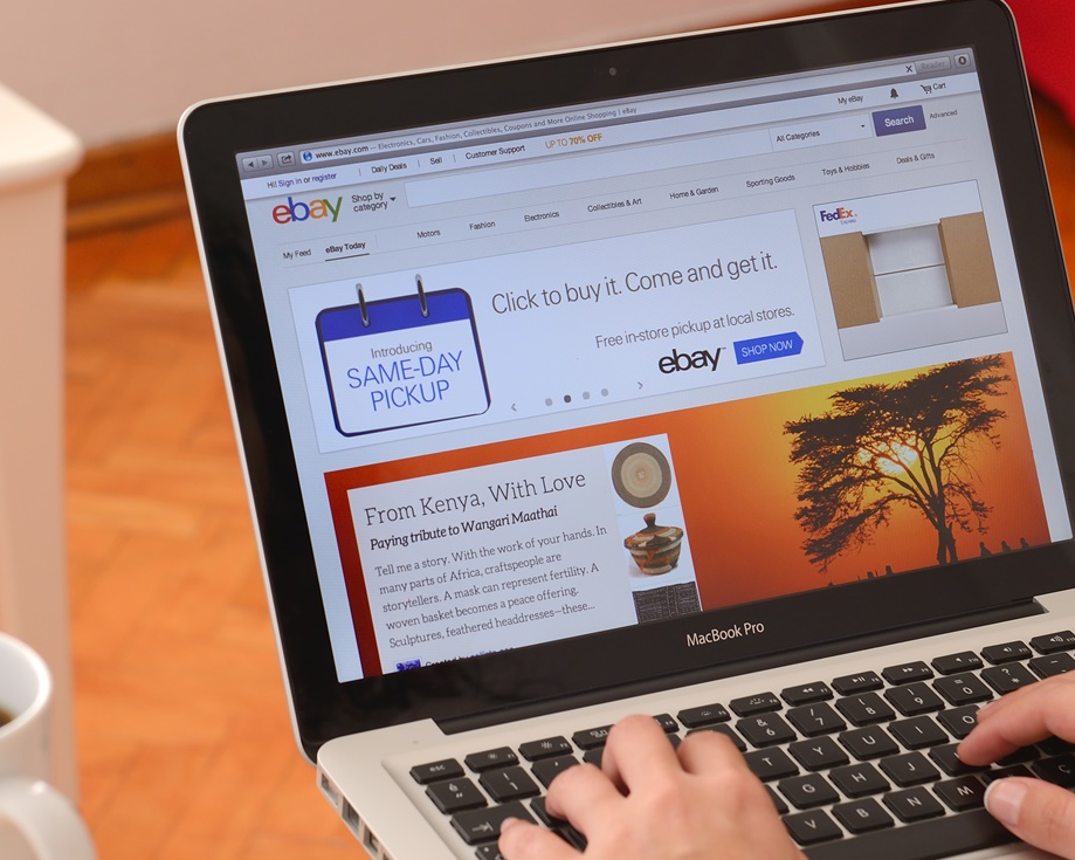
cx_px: 427
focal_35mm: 143
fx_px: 4549
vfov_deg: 10.8
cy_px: 391
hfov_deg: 13.5
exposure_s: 1/30
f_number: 6.3
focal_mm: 70
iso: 200
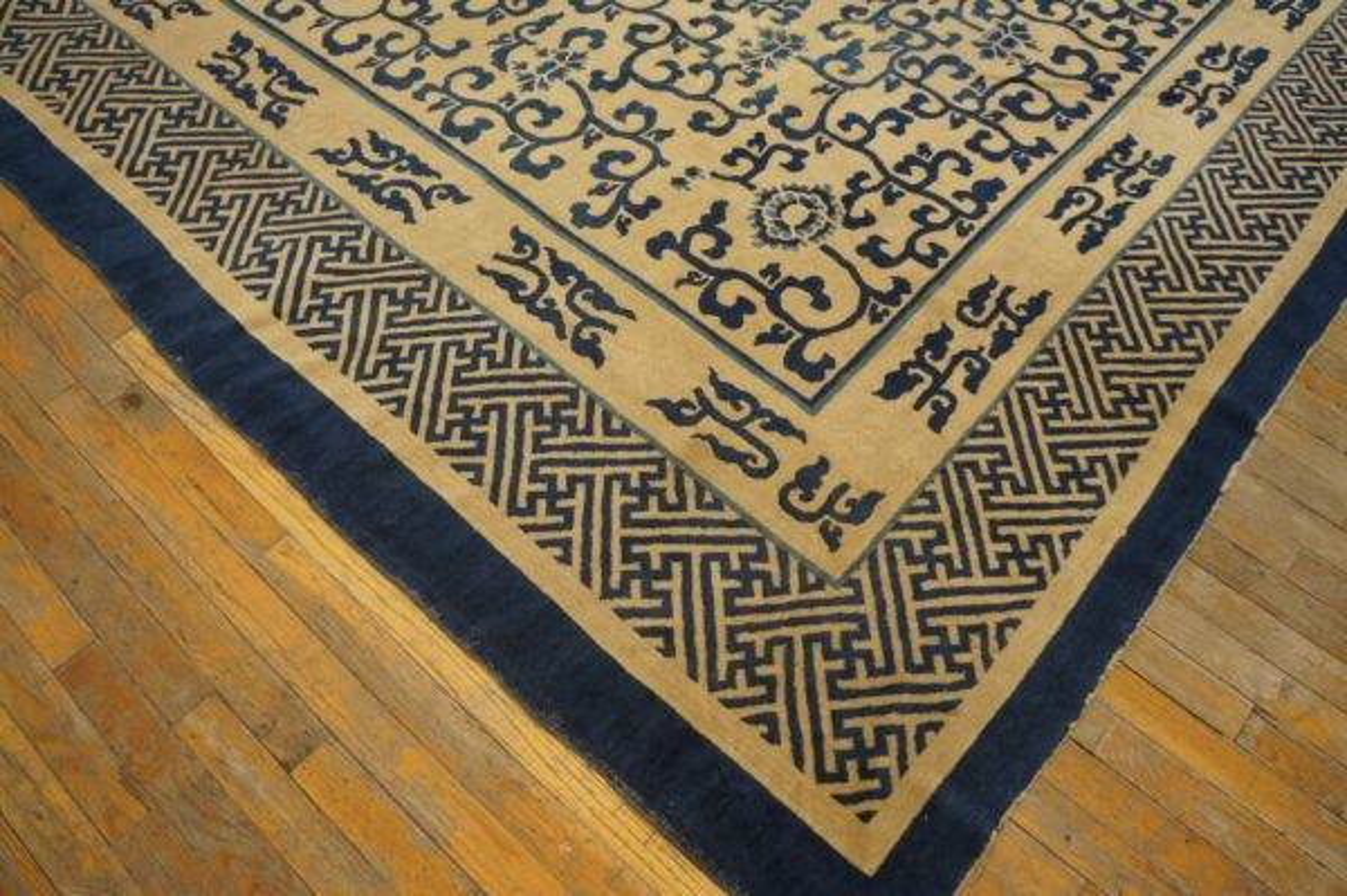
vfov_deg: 47.9
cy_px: 448
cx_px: 674
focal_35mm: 27
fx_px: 1009
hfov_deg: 67.4
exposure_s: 1/60
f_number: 4
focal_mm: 18
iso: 640
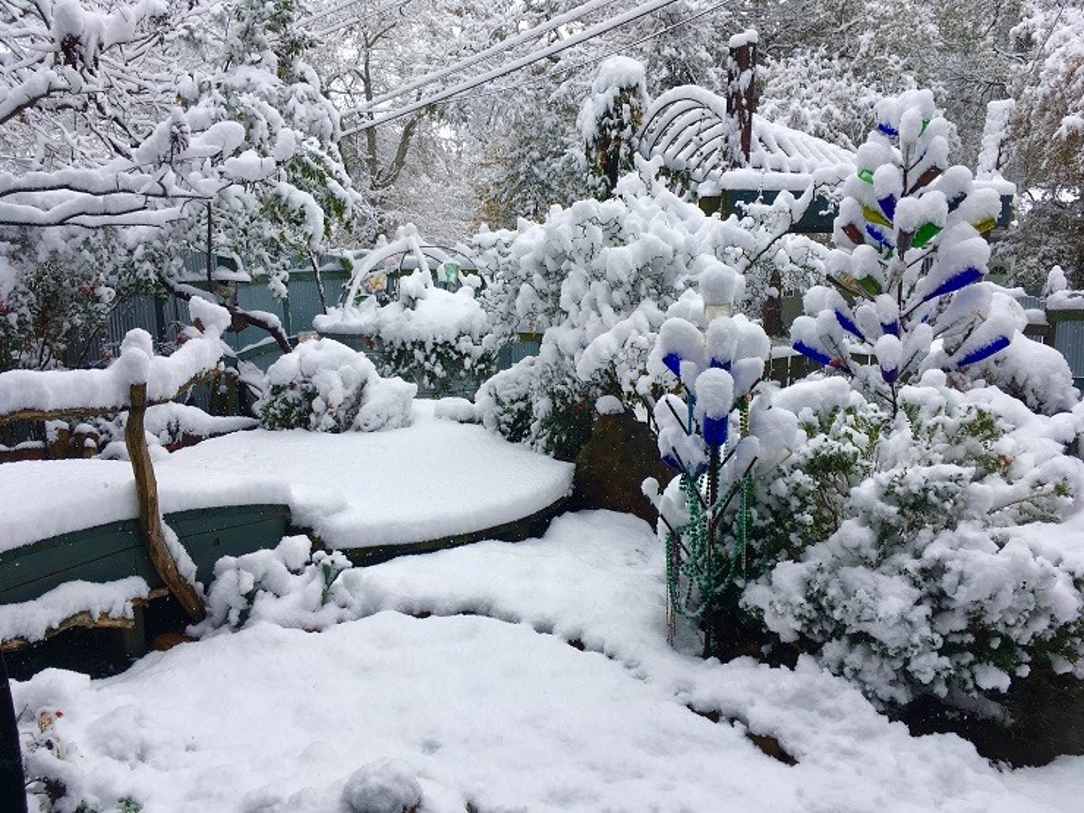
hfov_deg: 61.7
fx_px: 908
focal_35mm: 29
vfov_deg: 48.2
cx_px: 542
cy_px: 406
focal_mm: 4.15
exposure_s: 1/358
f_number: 2.2
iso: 25
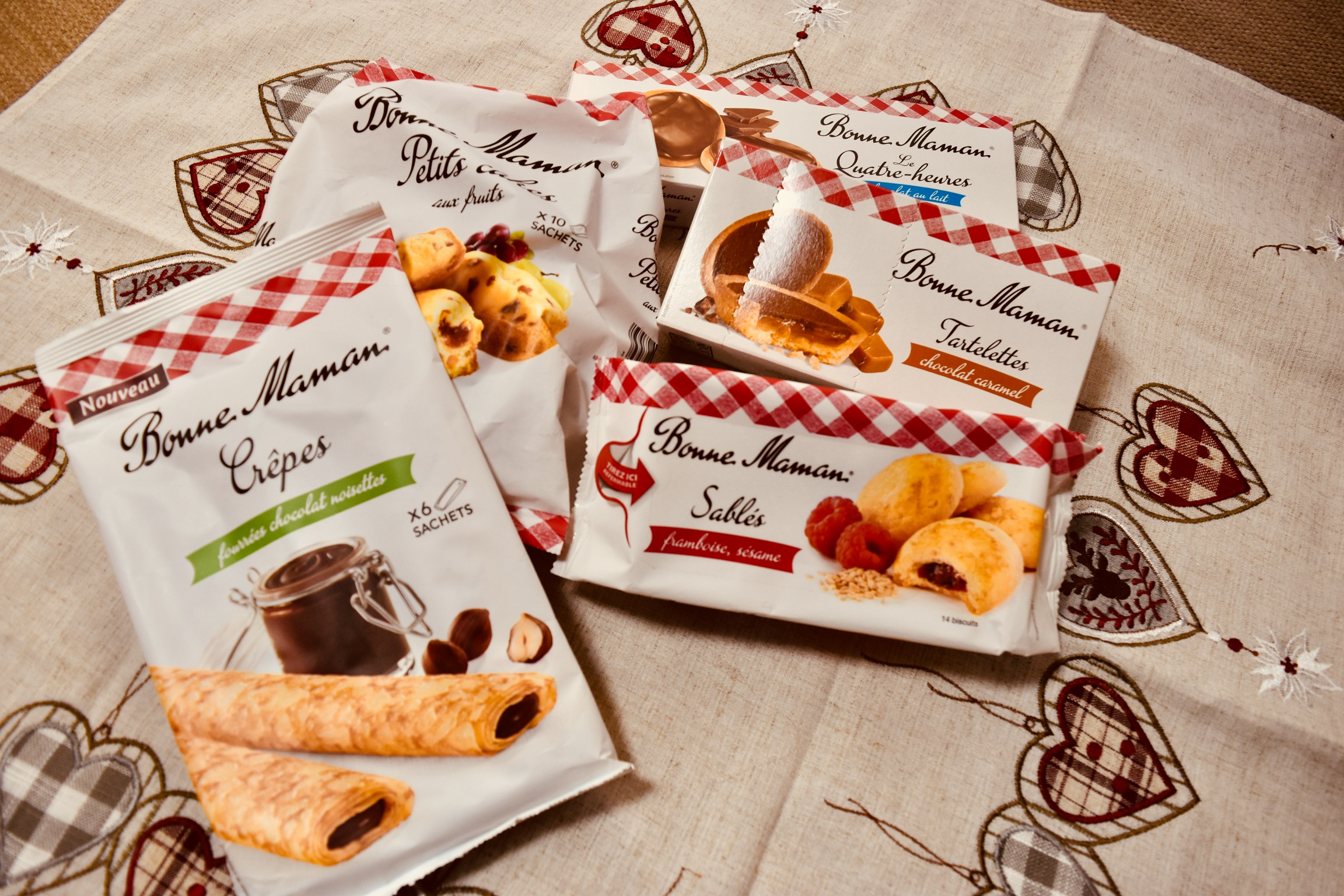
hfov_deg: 67.4
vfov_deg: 47.9
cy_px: 448
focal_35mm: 27
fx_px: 1008
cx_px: 672
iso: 400
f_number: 4
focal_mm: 18
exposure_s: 1/60
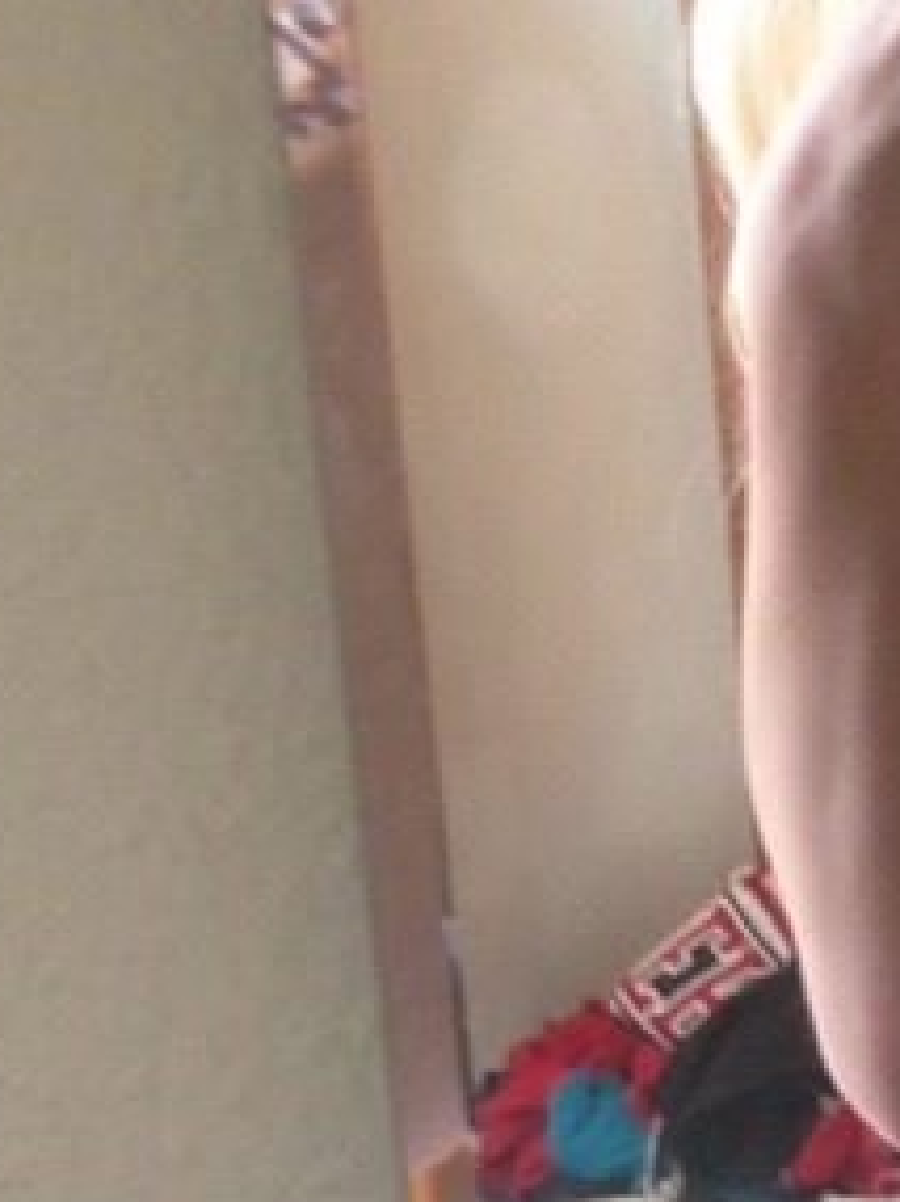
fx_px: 6839
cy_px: 1360
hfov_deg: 7.3
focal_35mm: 197
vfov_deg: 9.9
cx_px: 1754
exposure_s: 1/20
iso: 80
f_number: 2.4
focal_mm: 4.12
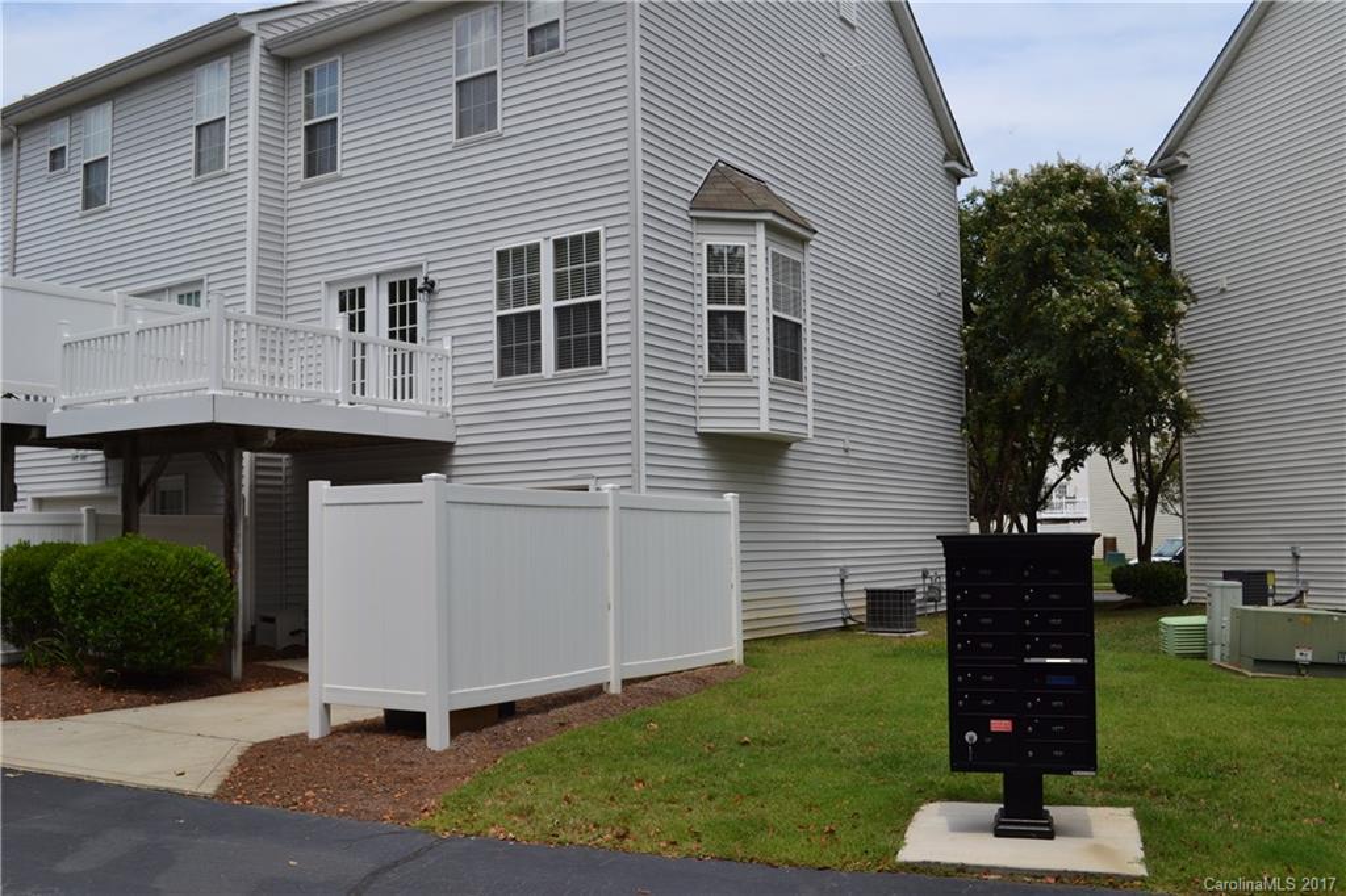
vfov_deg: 39.9
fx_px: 1233
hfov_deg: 57.2
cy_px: 448
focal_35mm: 33
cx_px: 673
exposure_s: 1/250
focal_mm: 22
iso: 100
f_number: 8
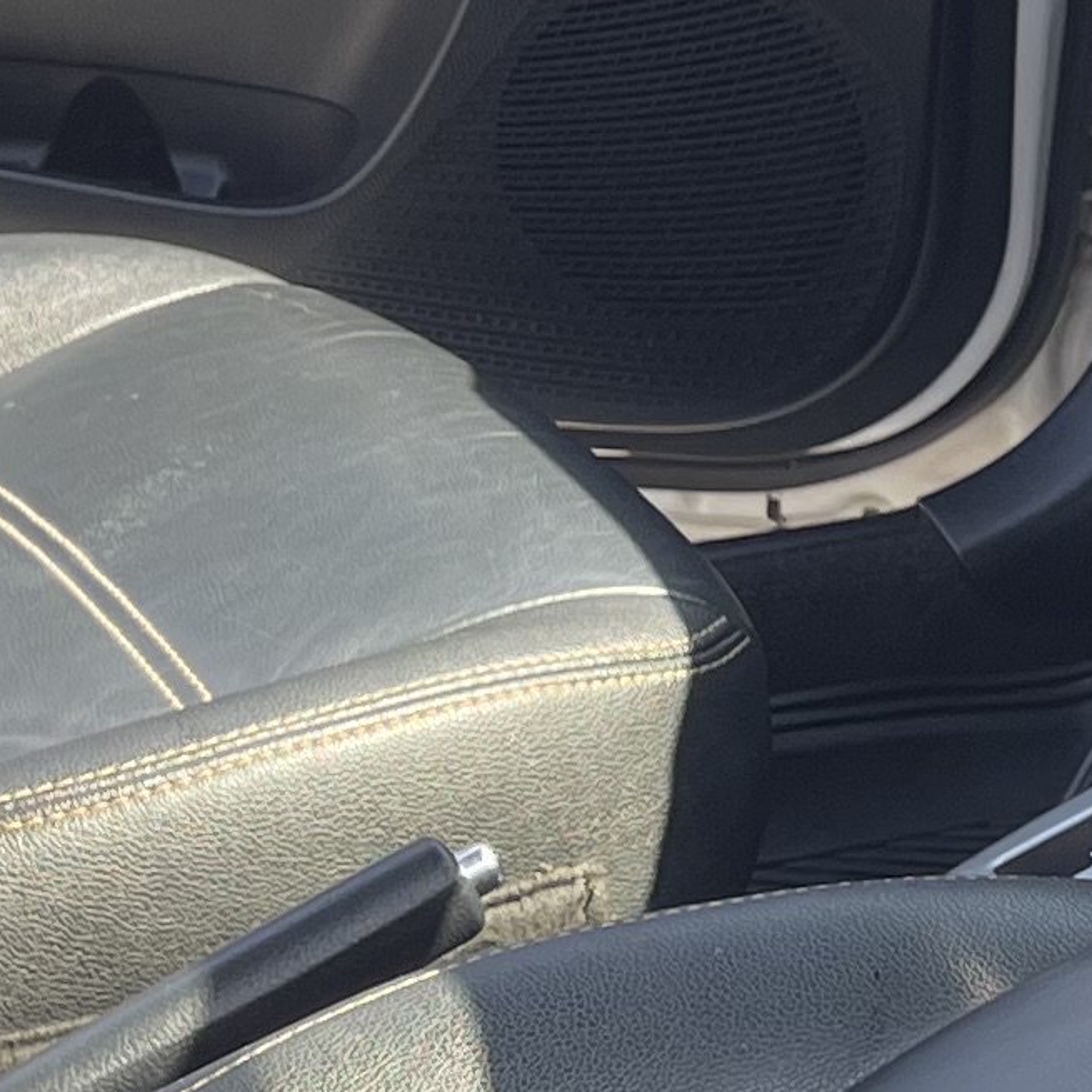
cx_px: 2037
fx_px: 4854
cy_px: 293
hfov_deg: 11.7
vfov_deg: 12.8
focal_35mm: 136
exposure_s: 1/297
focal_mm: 5.1
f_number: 1.6
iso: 32
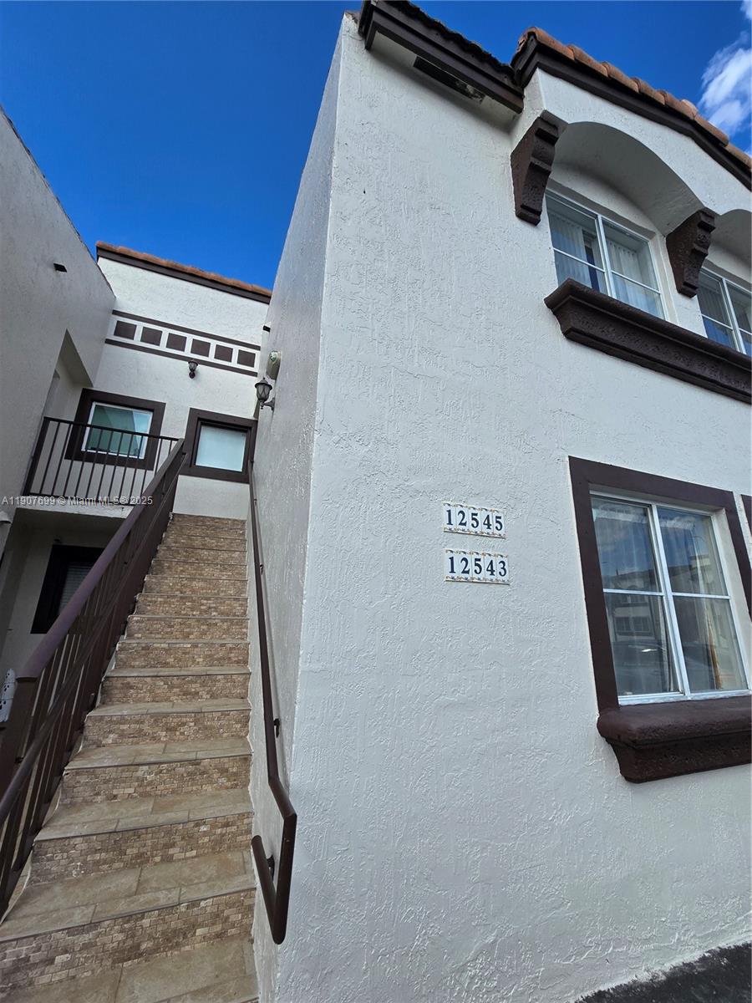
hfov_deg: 89.9
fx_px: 377
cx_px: 376
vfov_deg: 106.2
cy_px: 502
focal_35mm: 13
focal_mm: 2.2
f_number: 2.2
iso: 50
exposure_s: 1/2005
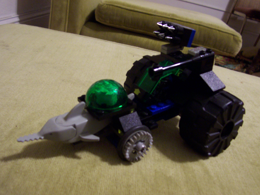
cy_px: 98
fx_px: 278
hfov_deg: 50.1
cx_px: 130
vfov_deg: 38.7
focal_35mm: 37
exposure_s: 1/8
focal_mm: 5.6
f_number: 2.8
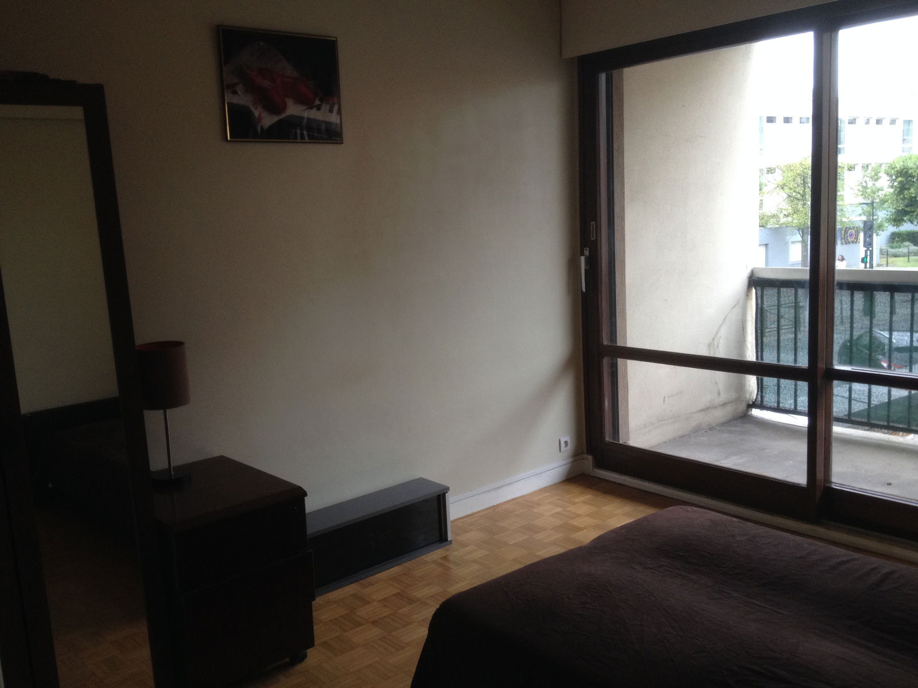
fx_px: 928
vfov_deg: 40.7
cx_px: 459
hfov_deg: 52.6
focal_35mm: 35
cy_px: 344
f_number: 2.4
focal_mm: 4.28
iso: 100
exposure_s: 1/120
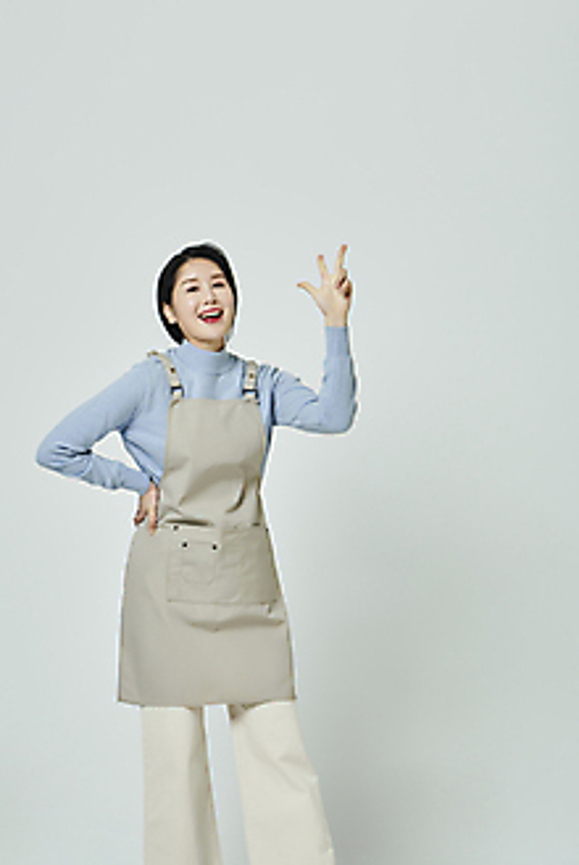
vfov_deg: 25.6
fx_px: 1902
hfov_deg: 17.3
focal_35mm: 79
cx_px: 241
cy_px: 486
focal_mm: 65
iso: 100
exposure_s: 1/125
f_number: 11
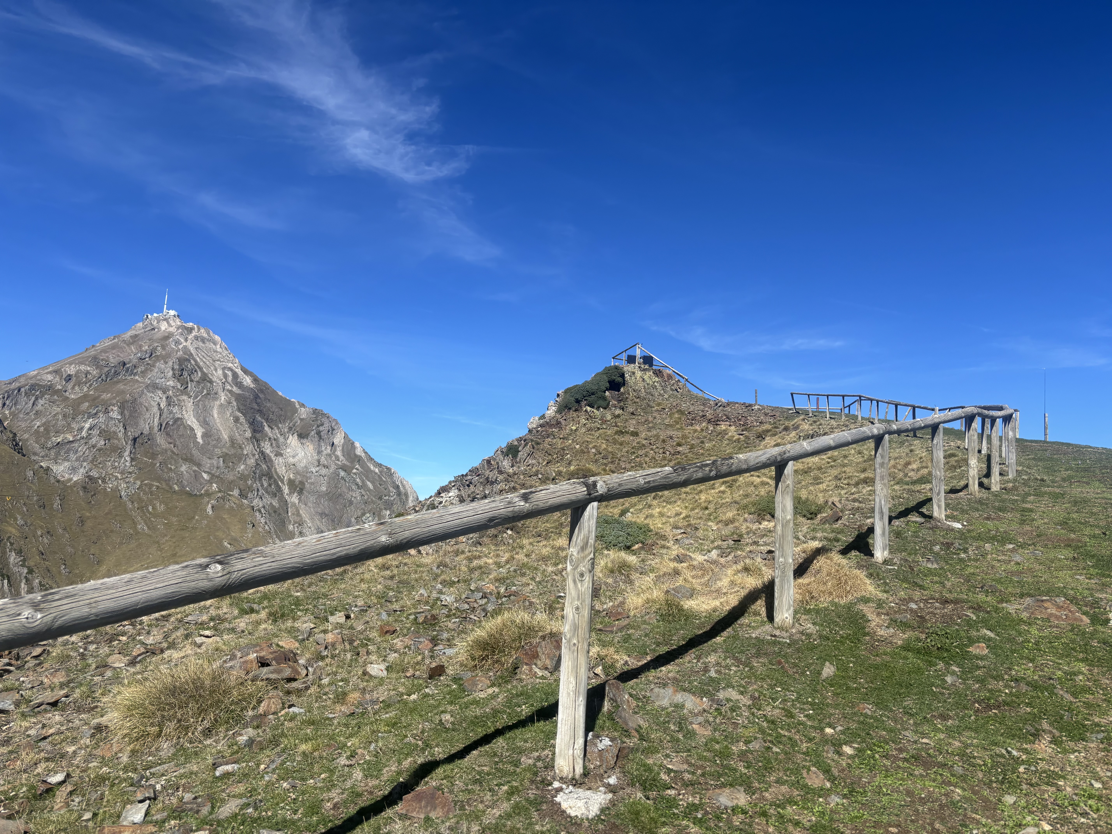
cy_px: 417
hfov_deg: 67.3
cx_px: 556
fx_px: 835
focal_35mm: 26
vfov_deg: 53.1
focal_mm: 5.96
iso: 50
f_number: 1.6
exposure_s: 1/3650
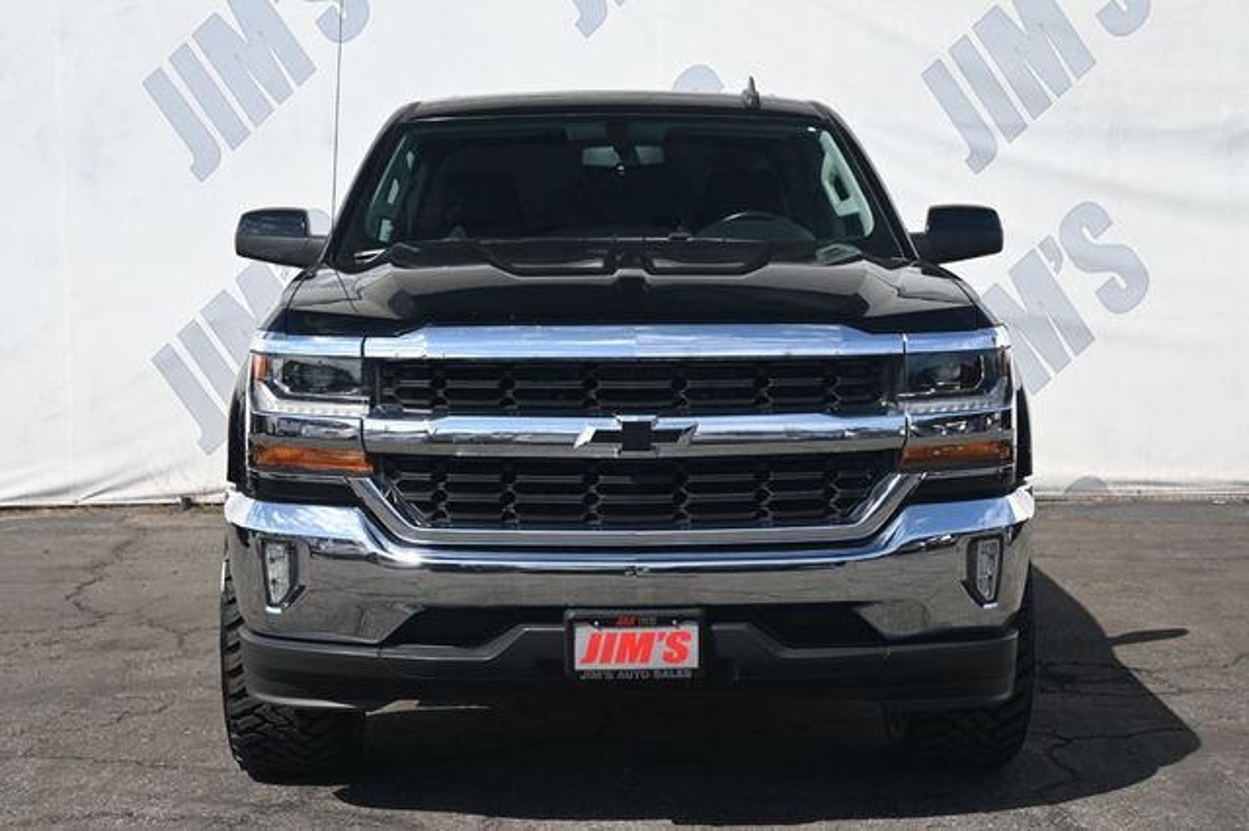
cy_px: 416
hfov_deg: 32.6
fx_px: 2133
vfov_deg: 22.1
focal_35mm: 62
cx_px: 624
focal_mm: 41
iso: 100
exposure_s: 1/250
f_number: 5.6
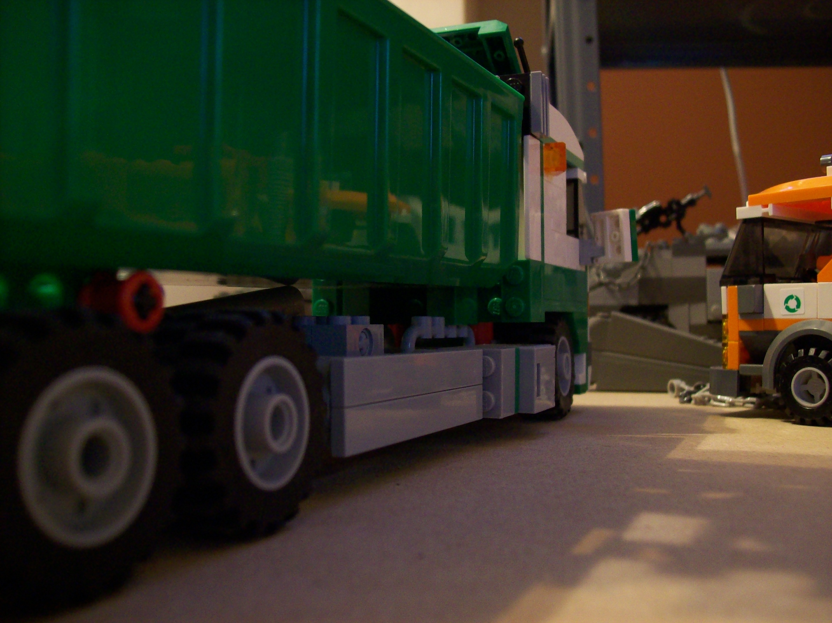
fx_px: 865
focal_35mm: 36
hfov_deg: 51.4
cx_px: 416
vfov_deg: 39.6
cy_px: 312
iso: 200
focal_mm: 6
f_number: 2.7
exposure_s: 1/8
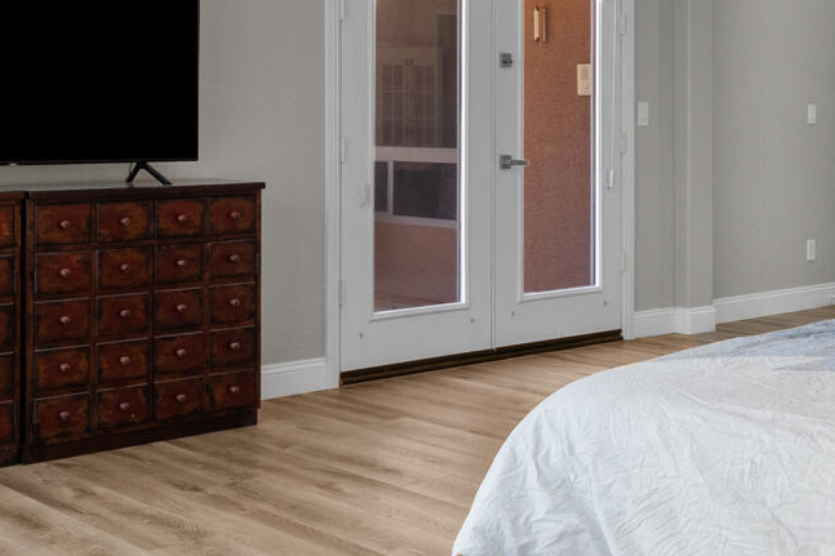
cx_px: 432
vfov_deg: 23.1
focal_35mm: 58
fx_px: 1345
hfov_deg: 34.5
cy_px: 139
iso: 250
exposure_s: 1.3
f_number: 9
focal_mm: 10
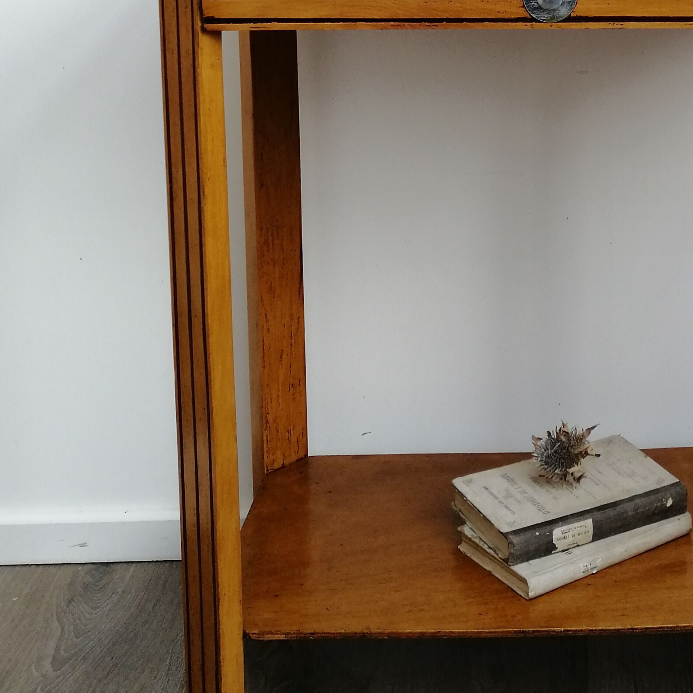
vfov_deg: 24.6
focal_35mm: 65
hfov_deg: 25.7
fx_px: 1472
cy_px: -74
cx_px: 617
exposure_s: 1/100
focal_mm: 3.95
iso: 100
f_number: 1.8
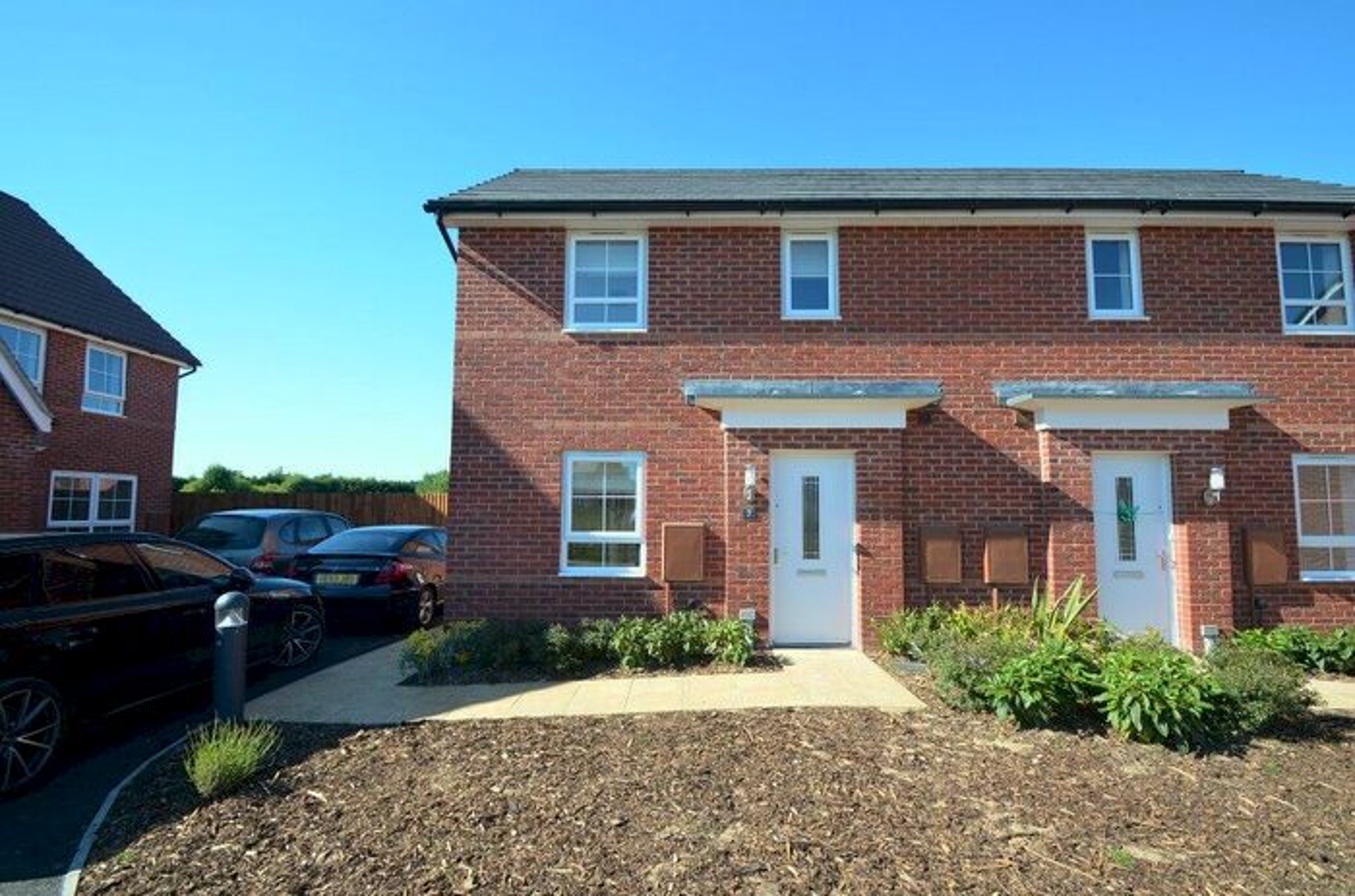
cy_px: 448
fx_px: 563
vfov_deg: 77.0
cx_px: 678
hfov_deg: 100.5
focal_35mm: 15
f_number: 8
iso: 200
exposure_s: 1/250
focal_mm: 10
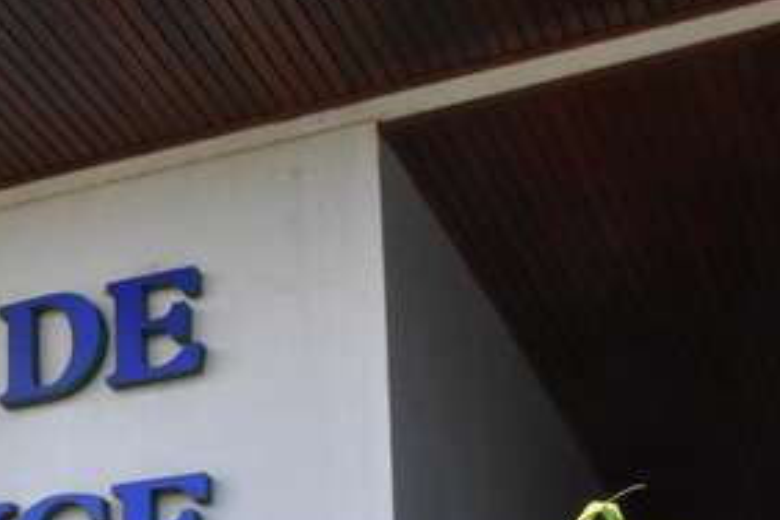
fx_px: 1842
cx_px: -147
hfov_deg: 22.2
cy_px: 675
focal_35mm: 85
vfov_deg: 15.3
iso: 4000
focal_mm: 20
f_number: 14
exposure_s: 1/800
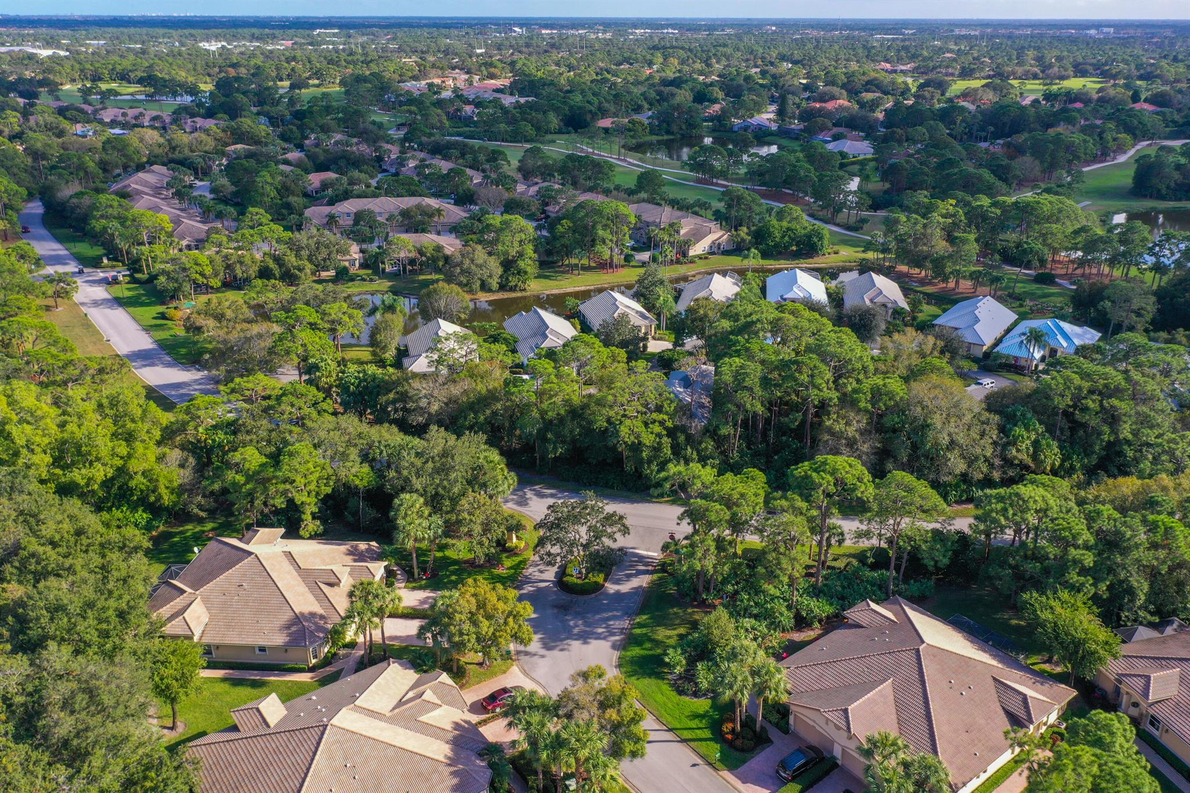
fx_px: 925
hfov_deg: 65.5
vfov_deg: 46.4
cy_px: 396
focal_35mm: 28
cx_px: 595
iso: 100
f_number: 5
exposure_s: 1/240
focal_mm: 10.26
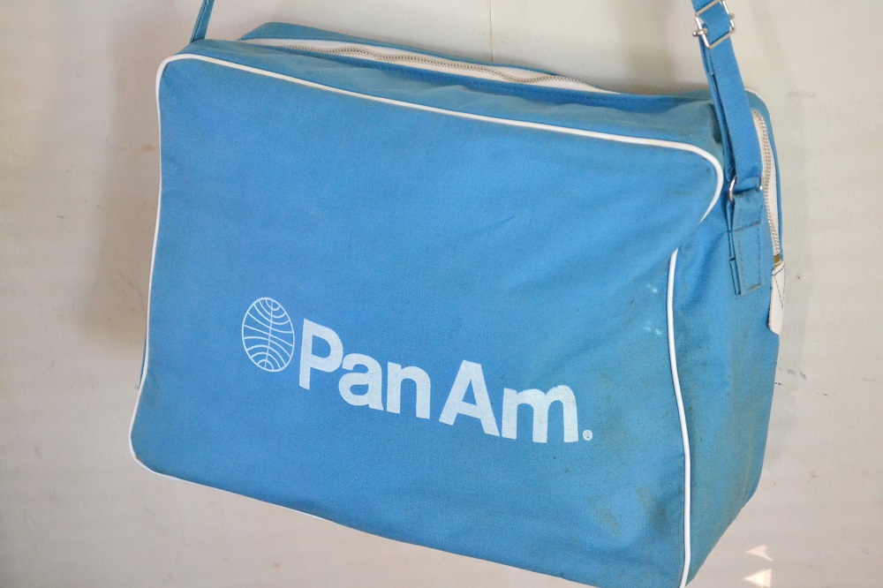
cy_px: 294
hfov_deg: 30.5
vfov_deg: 20.6
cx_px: 442
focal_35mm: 66
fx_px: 1618
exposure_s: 1/40
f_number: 5.3
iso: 3200
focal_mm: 44
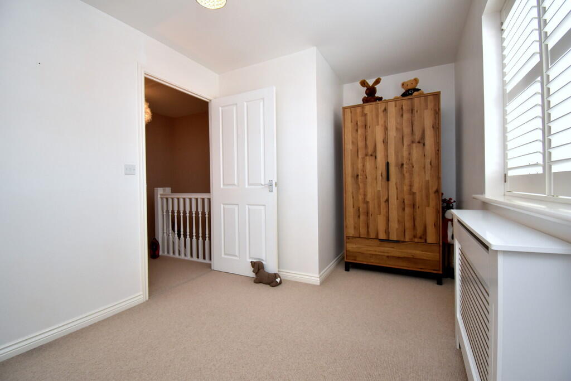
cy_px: 190
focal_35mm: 15
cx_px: 286
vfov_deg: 77.3
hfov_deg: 100.4
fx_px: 238
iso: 800
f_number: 4.5
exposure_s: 1/160
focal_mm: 10
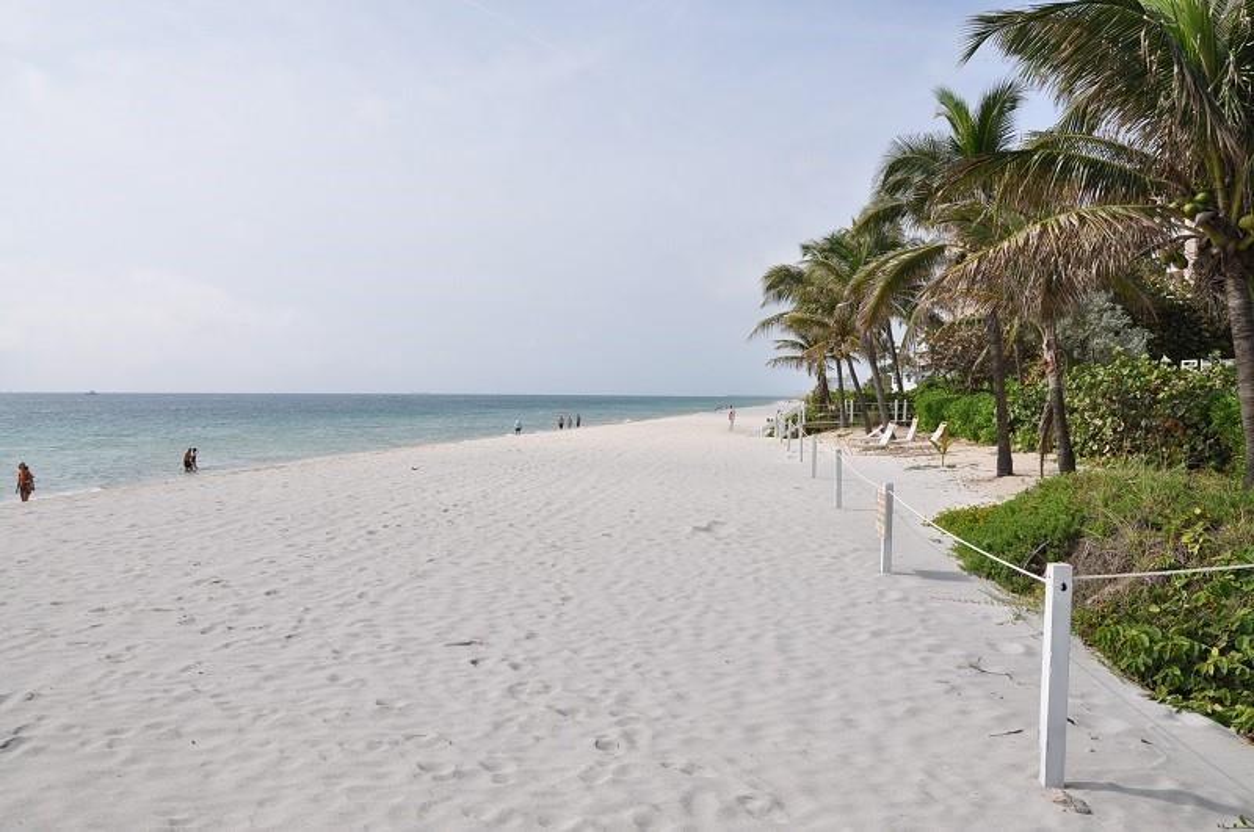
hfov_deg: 67.5
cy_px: 416
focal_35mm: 27
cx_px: 627
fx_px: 939
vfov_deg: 47.8
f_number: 11
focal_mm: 18
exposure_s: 1/500
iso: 250
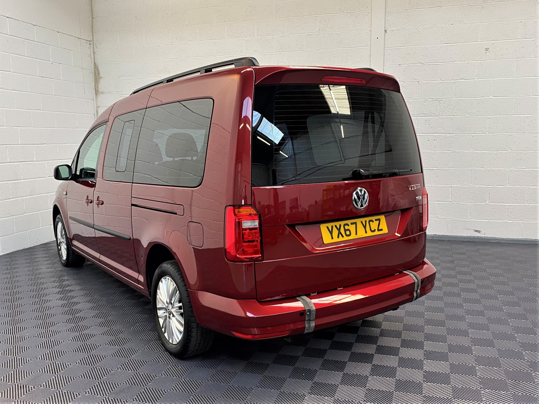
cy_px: 202
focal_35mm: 26
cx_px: 270
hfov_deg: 67.3
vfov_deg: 53.1
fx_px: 405
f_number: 1.8
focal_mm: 4.25
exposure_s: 1/50
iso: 80
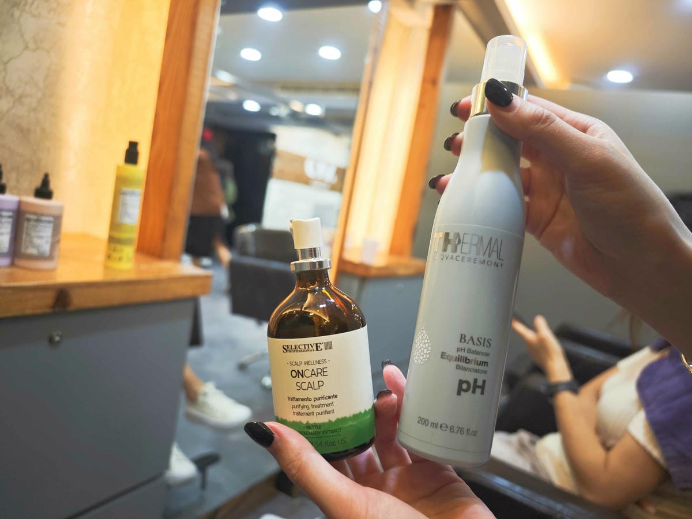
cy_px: 260
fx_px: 460
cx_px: 346
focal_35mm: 23
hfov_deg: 73.9
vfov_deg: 58.9
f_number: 2
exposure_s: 1/60
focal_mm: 8.72
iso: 160
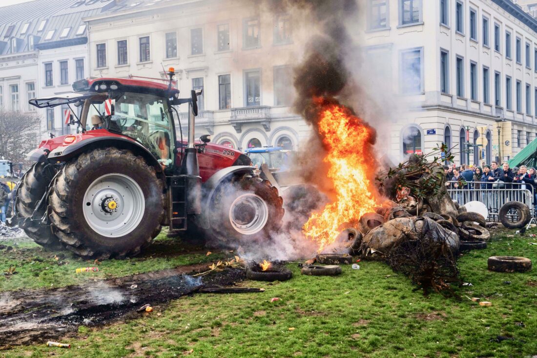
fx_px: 671
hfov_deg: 43.6
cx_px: 268
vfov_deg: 29.9
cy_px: 179
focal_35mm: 45
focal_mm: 45
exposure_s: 1/500
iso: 1000
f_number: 5.6
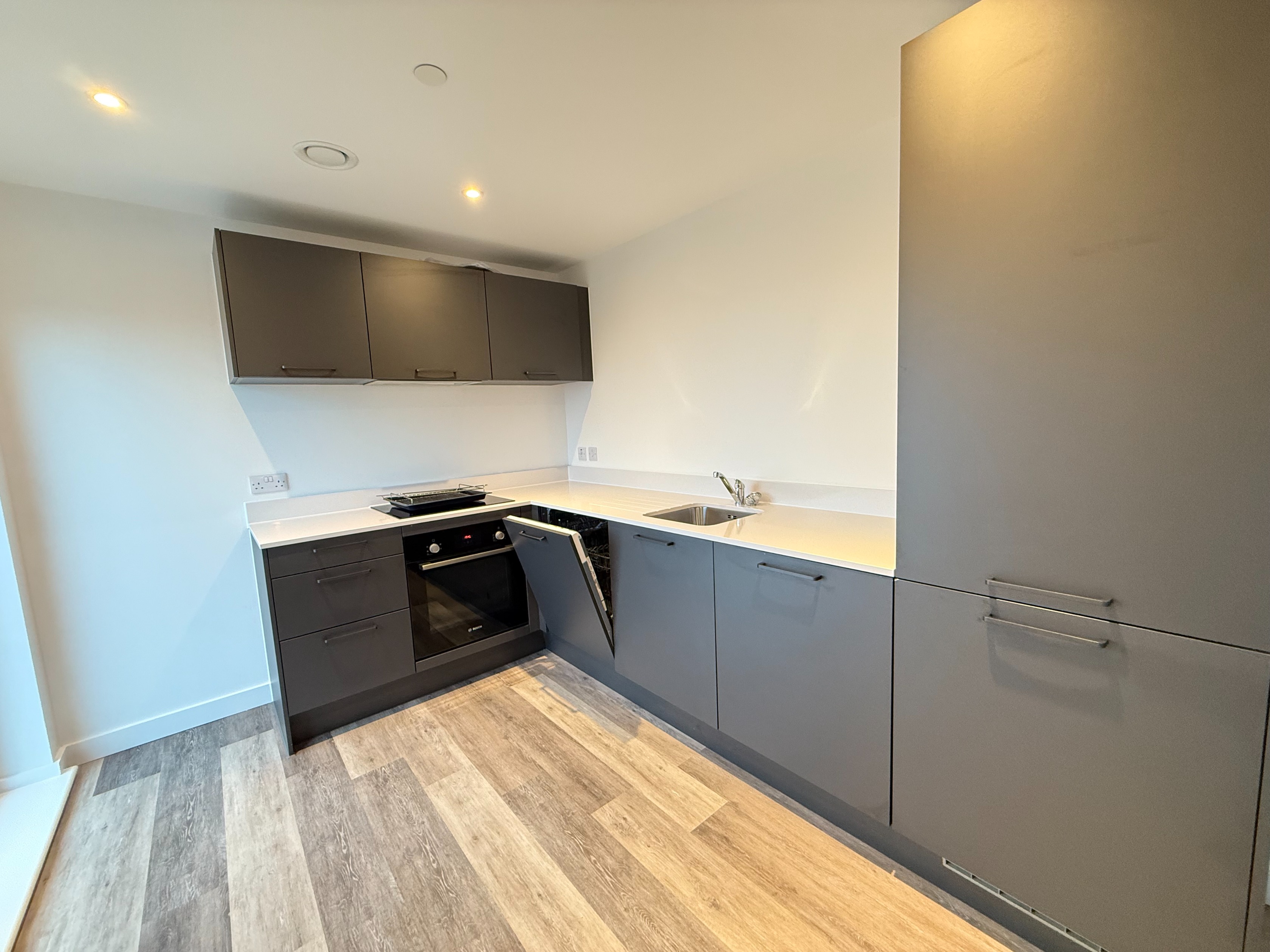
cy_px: 476
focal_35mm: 14
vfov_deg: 85.7
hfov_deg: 102.1
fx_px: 514
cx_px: 635
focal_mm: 2.22
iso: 400
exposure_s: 1/50
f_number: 2.2
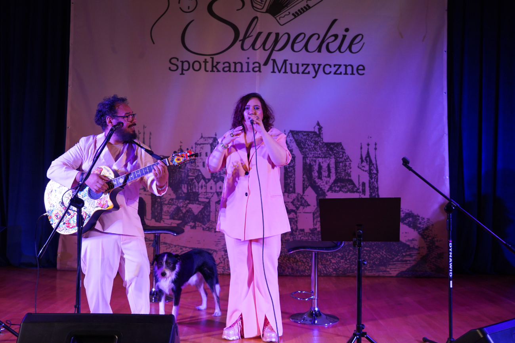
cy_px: 172
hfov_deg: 51.9
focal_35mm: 37
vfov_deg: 35.9
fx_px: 529
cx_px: 258
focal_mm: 37
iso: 2000
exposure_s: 1/160
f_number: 4
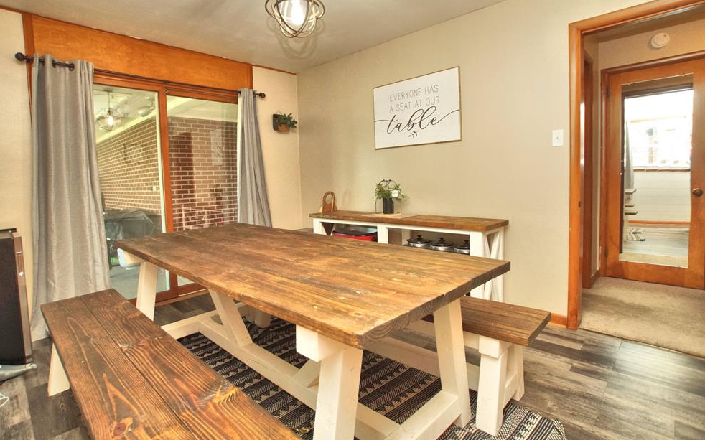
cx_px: 353
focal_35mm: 18
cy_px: 202
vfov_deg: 66.2
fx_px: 337
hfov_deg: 92.6
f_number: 4.5
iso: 800
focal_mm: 11
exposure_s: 1/60
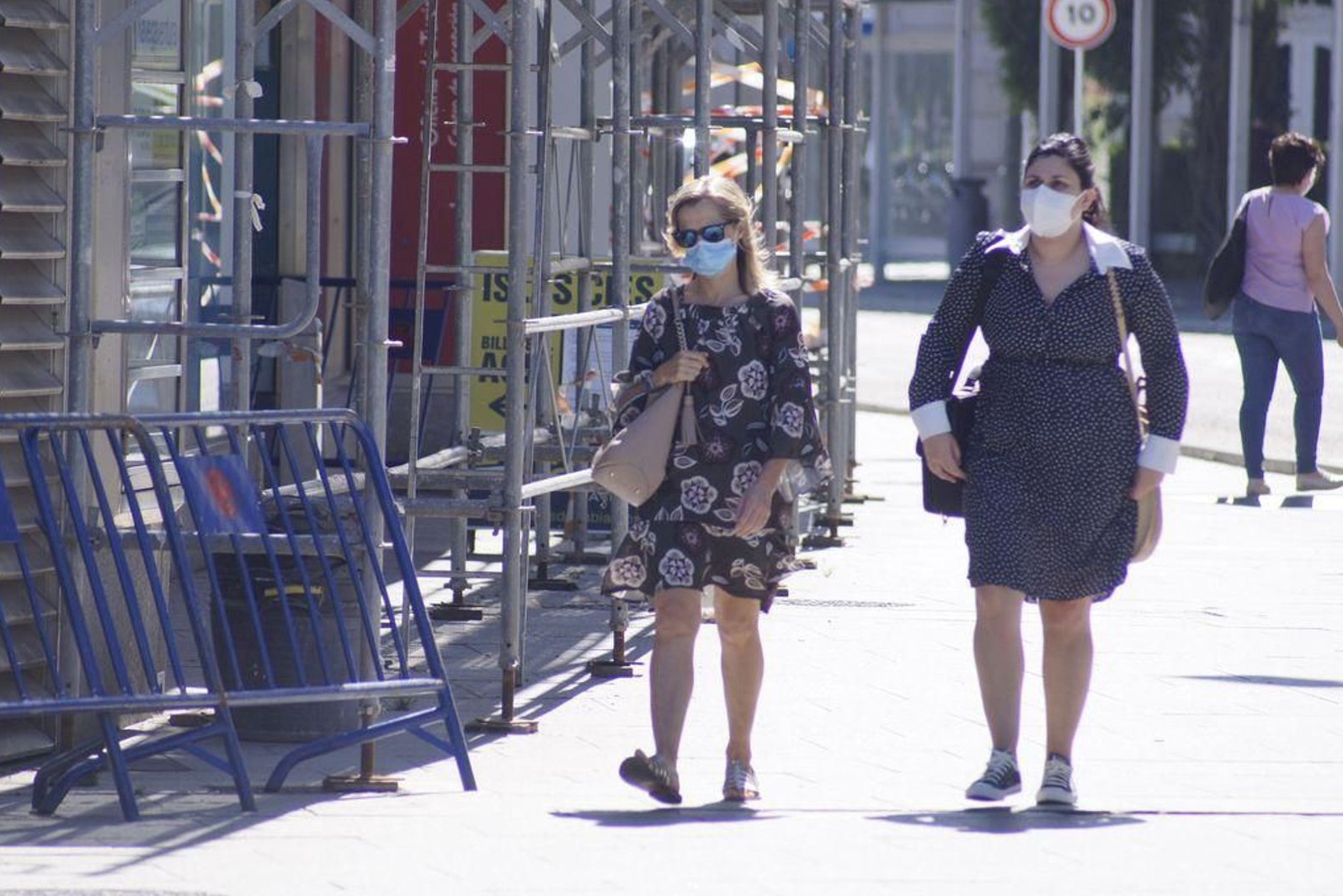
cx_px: 670
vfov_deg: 3.7
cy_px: 448
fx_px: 14028
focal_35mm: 376
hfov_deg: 5.5
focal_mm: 250
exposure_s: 1/400
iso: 200
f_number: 5.6
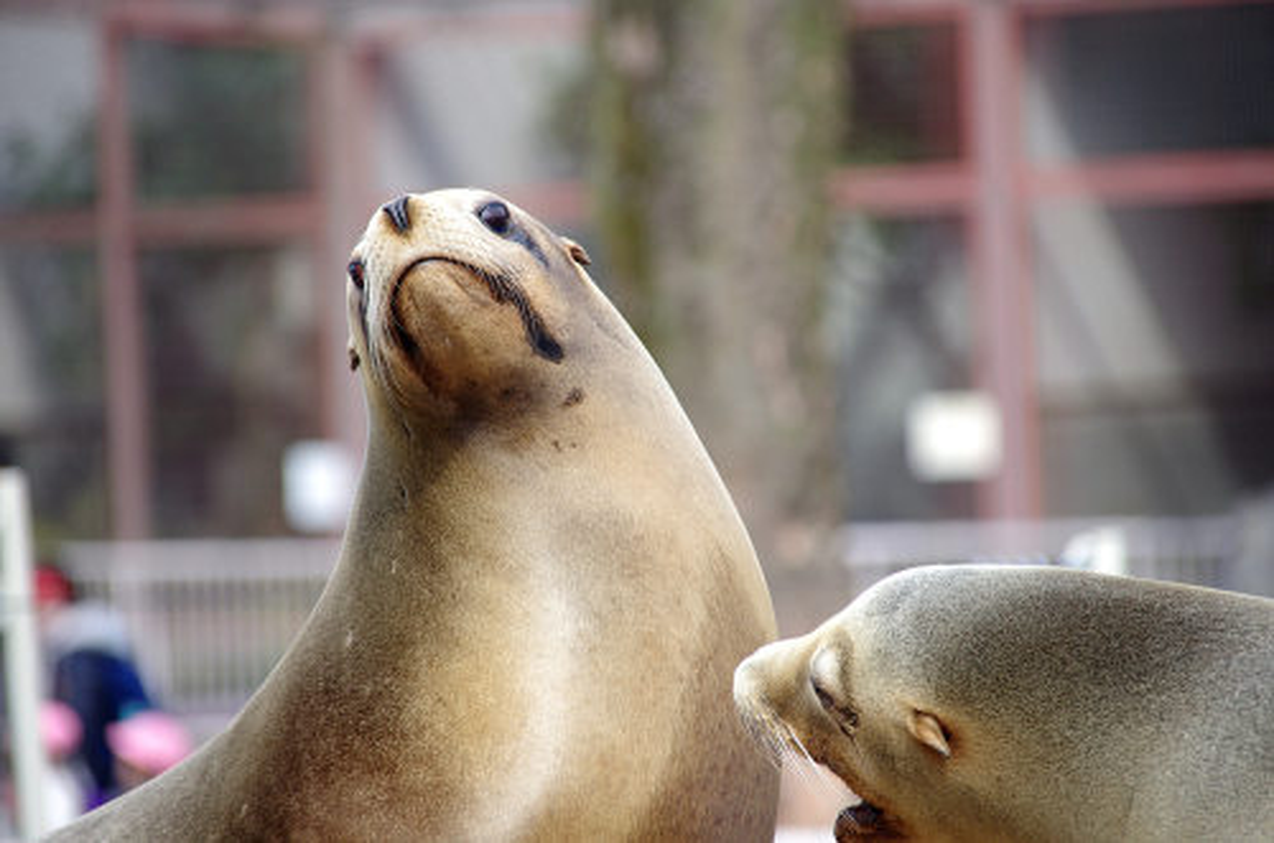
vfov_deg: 3.0
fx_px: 15890
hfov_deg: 4.6
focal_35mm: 450
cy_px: 422
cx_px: 637
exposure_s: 1/320
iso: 320
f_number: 6.3
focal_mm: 300
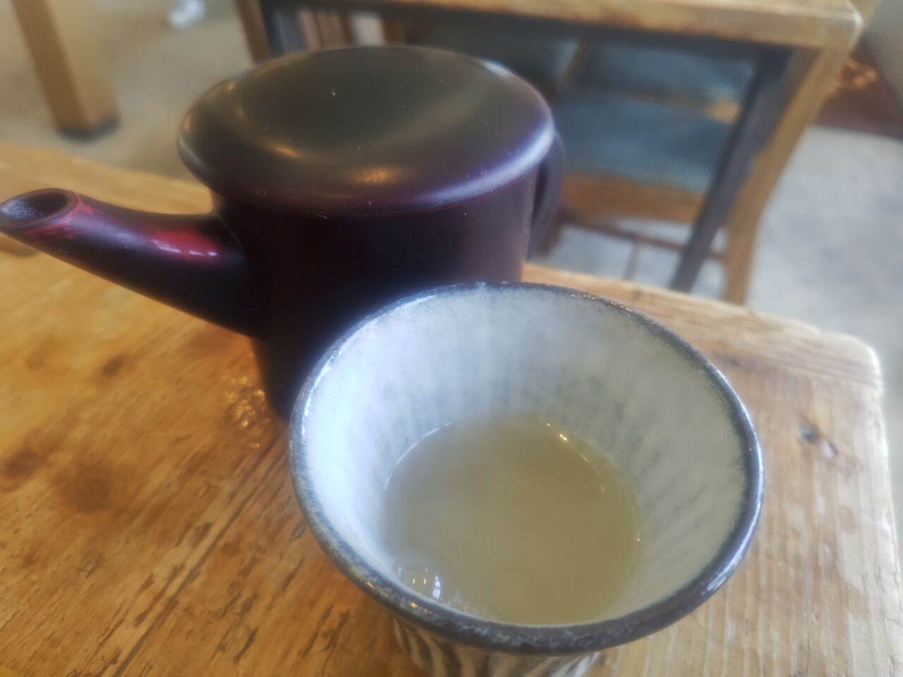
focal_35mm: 23
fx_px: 600
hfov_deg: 73.9
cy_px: 338
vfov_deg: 58.9
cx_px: 452
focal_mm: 5.56
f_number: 1.9
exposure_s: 1/60
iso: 158
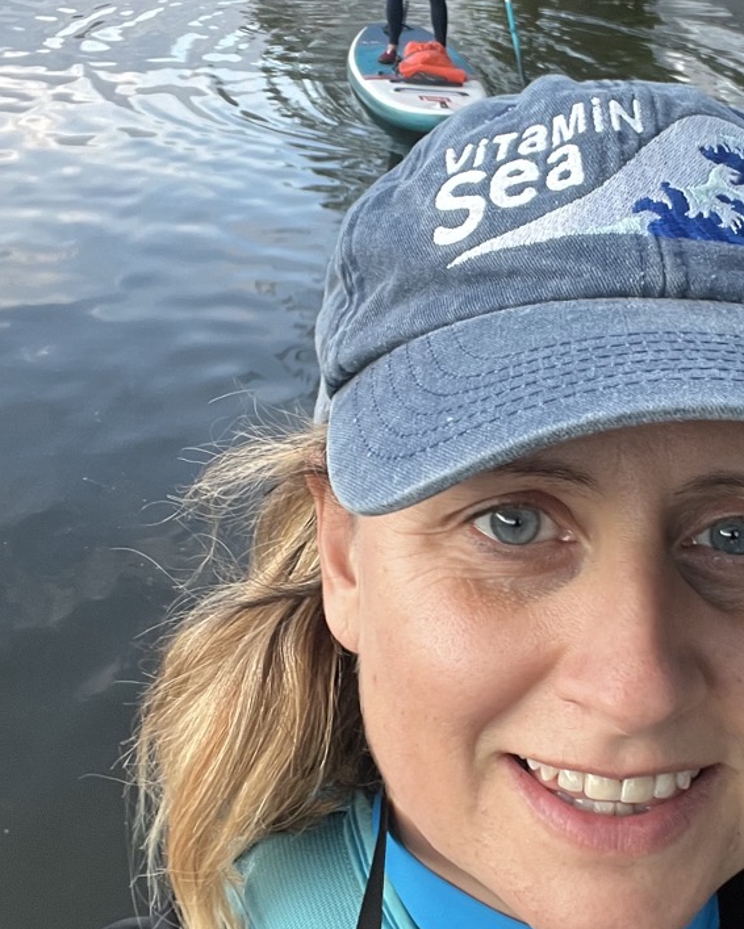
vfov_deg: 35.3
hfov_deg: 28.1
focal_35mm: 53
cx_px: 586
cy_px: 511
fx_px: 1458
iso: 100
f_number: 2.2
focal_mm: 2.71
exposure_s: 1/60
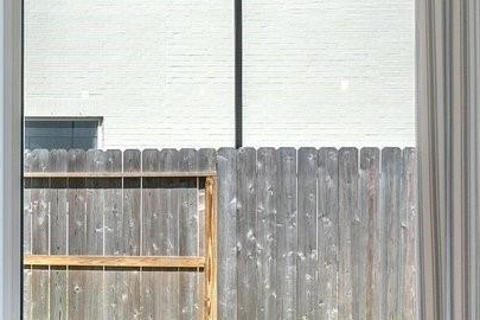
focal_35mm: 84
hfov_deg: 18.0
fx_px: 1114
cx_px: -443
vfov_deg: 16.4
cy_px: 155
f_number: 9
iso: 500
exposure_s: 1/30
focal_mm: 16.5
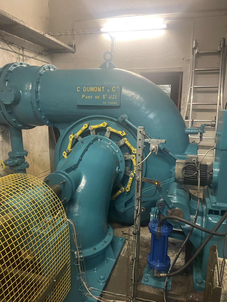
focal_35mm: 26
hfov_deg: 53.1
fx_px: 227
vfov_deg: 67.3
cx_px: 114
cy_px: 151
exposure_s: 1/33
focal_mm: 4.2
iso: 500
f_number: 1.6
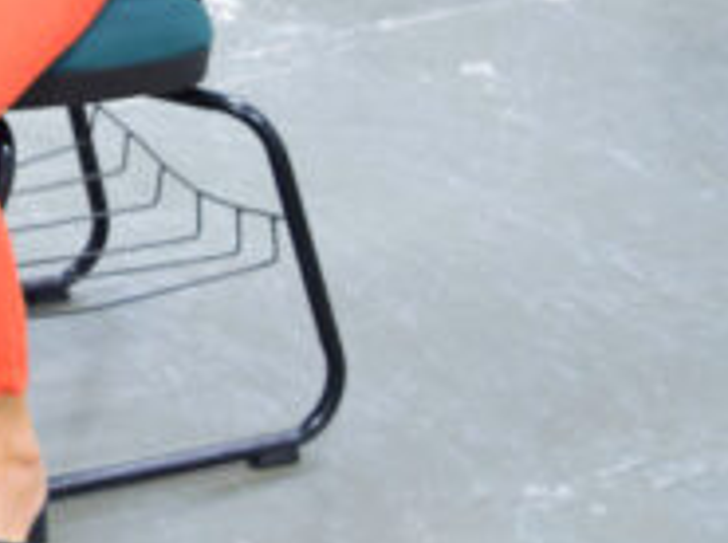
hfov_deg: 12.4
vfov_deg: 9.8
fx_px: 3023
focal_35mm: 144
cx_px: -653
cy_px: -358
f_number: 4.5
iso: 1000
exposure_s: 1/15
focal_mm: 24
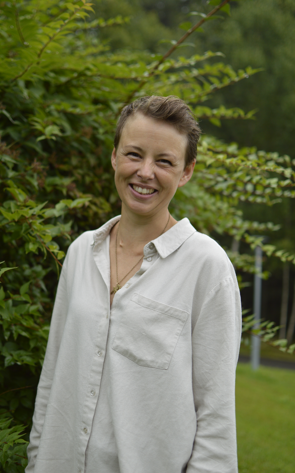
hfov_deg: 24.2
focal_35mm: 54
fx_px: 688
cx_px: 139
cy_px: 236
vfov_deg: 37.8
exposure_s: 1/500
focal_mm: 35
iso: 200
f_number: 1.8
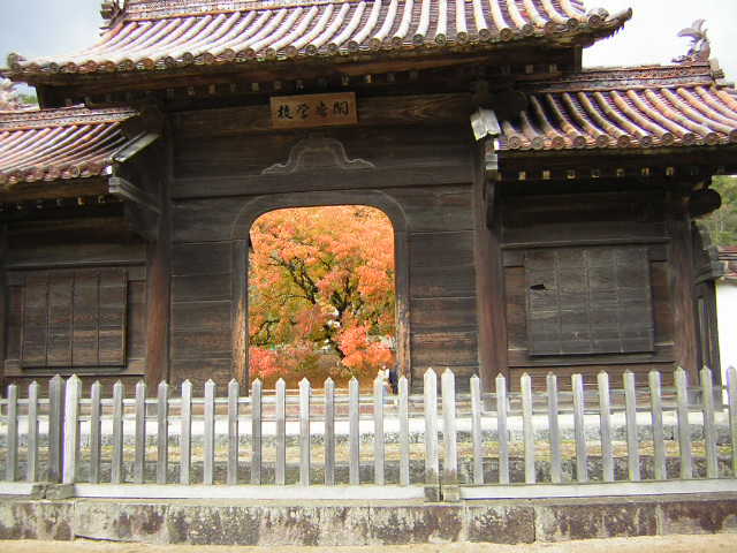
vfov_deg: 39.7
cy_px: 276
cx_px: 368
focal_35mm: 36
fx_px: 766
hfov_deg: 51.4
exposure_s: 1/120
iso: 50
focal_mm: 4.7
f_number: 2.6
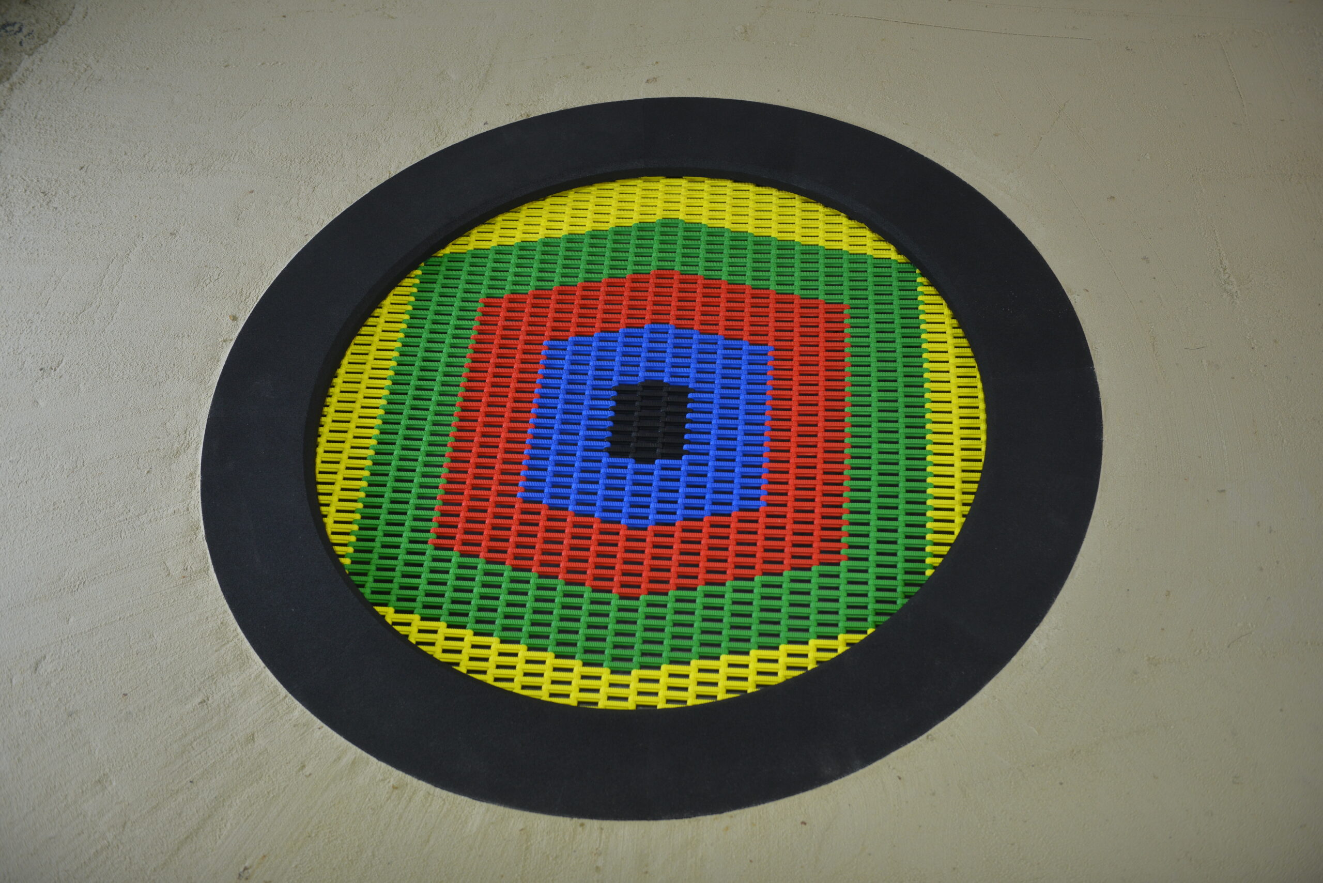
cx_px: 662
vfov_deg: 35.1
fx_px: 1397
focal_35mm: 38
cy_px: 442
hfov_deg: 50.7
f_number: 3.5
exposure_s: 1/60
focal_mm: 38
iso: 400
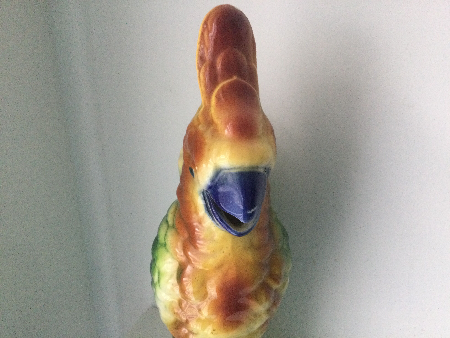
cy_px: 169
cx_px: 225
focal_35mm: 31
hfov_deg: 58.4
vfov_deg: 45.4
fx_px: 403
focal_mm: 3.3
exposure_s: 1/25
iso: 200
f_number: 2.4
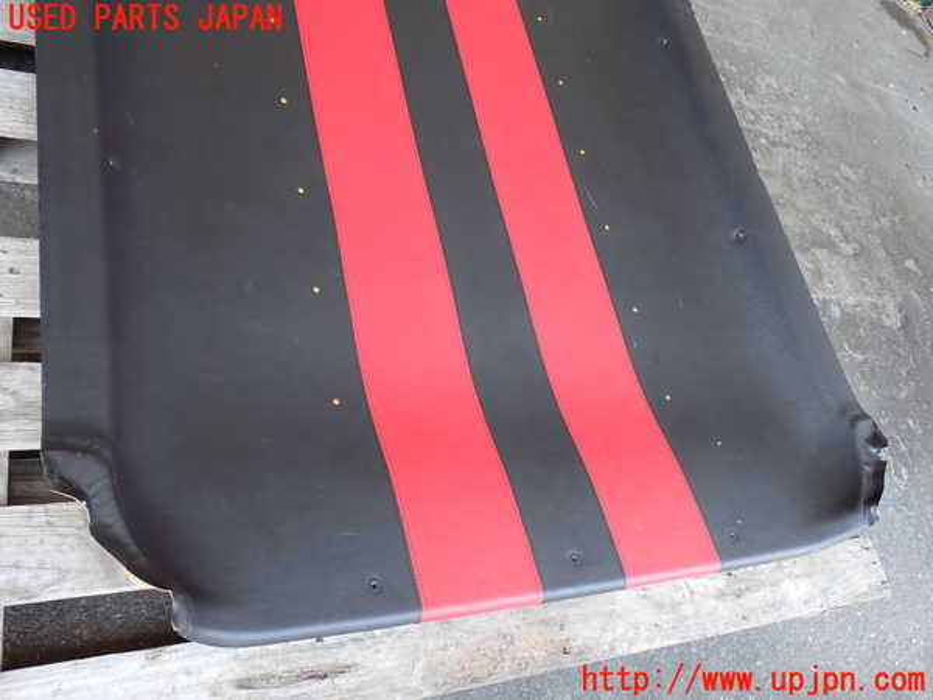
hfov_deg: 60.0
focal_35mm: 30
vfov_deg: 46.8
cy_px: 350
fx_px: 809
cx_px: 466
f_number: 2.3
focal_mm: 5.4
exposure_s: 1/60
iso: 125
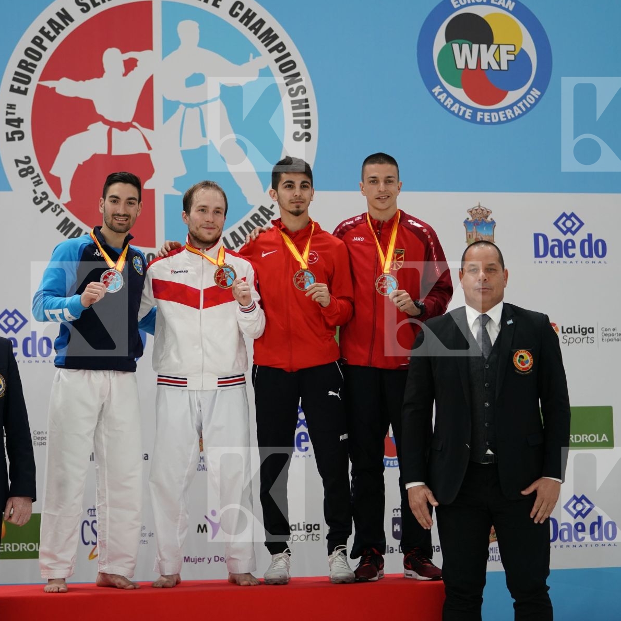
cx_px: 256
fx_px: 1827
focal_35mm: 90
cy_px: 309
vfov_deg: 19.3
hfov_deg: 19.3
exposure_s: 1/250
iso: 800
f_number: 2.8
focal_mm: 70
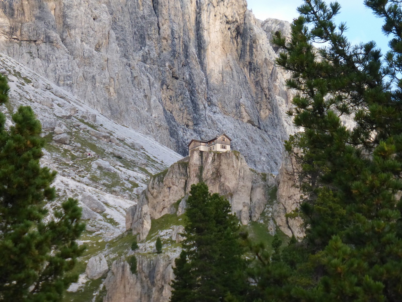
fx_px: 2392
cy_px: 151
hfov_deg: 9.6
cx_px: 201
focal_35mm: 206
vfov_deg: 7.2
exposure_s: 1/320
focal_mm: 33.3
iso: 320
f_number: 5.5
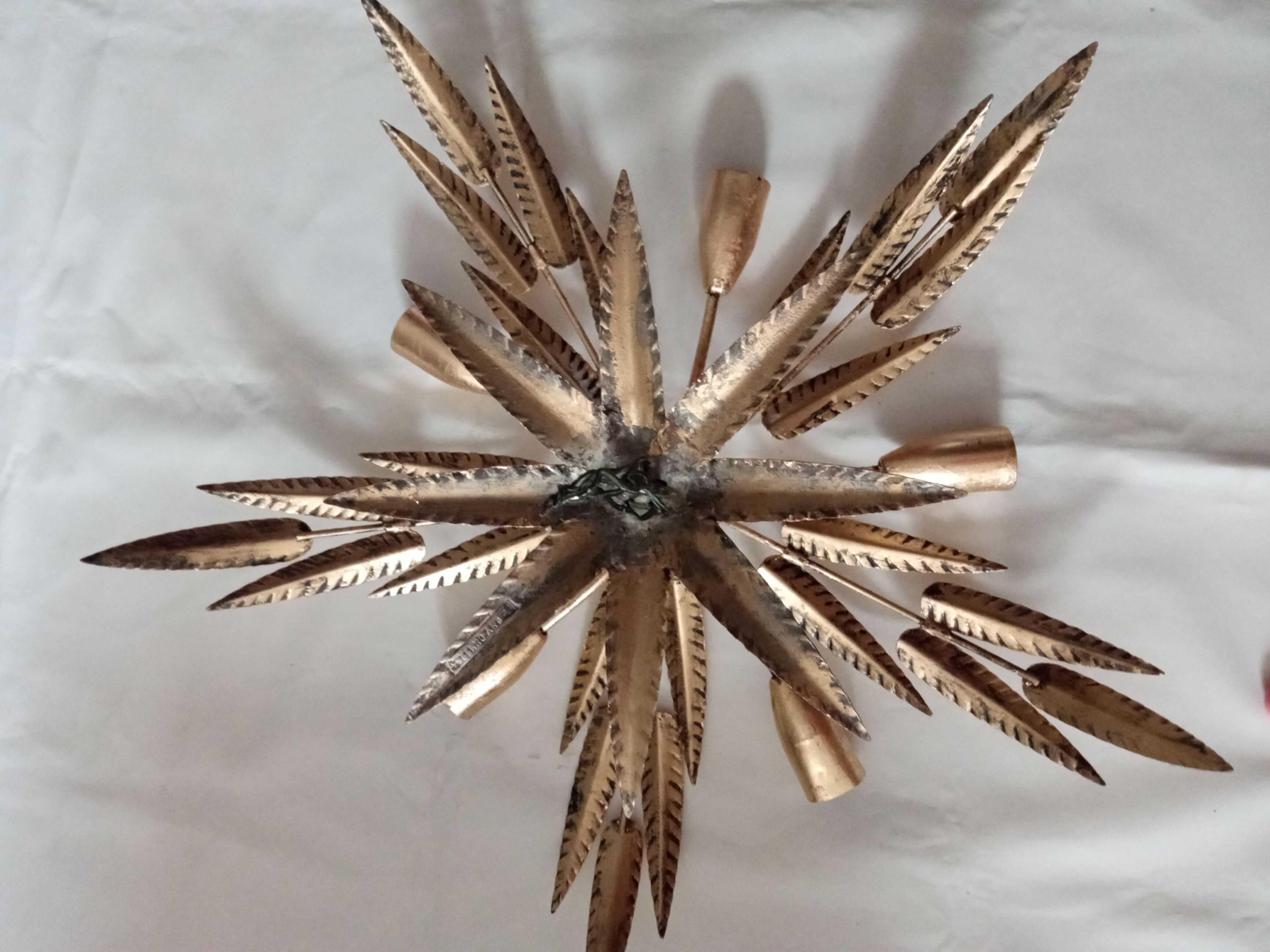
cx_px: 635
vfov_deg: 51.4
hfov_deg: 65.3
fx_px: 991
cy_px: 476
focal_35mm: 27
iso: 1177
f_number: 2.2
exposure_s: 1/20
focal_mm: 3.79
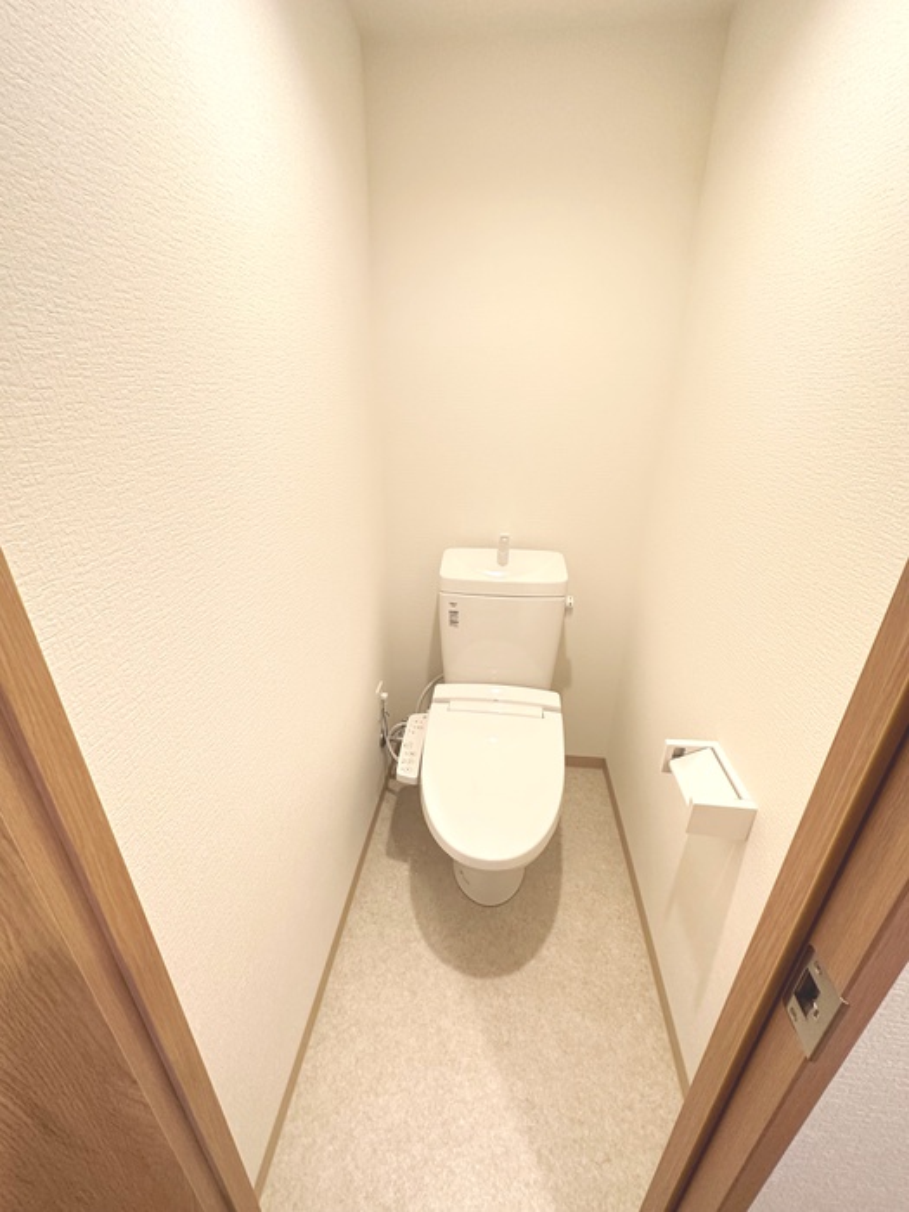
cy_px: 606
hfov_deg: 85.7
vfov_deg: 102.1
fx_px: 490
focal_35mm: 14
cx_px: 454
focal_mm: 2.22
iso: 320
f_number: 2.2
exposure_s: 1/75
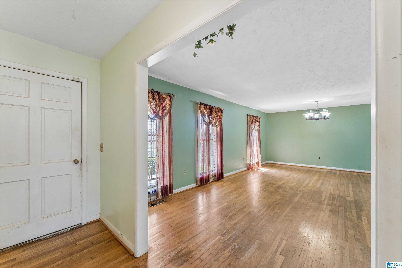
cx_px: 201
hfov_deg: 104.3
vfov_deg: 81.2
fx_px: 156
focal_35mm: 14
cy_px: 134
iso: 400
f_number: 13
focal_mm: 14
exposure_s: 1/6
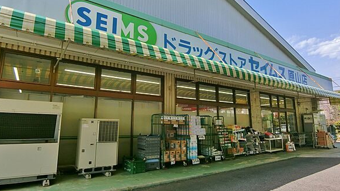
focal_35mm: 22
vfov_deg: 51.5
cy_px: 94
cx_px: 164
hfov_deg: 81.2
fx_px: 198
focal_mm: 4.06
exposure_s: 1/200
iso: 80
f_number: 6.9
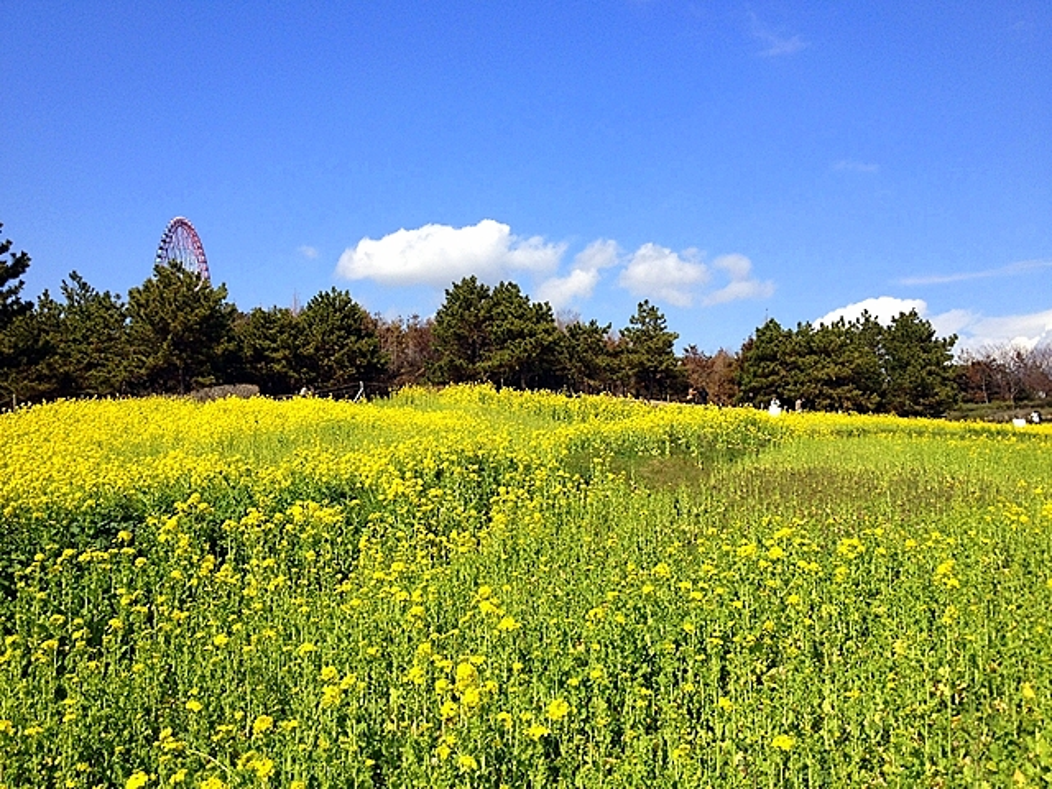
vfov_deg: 40.7
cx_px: 526
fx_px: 1064
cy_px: 394
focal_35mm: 35
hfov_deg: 52.6
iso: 64
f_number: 2.4
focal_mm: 4.28
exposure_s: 1/1972
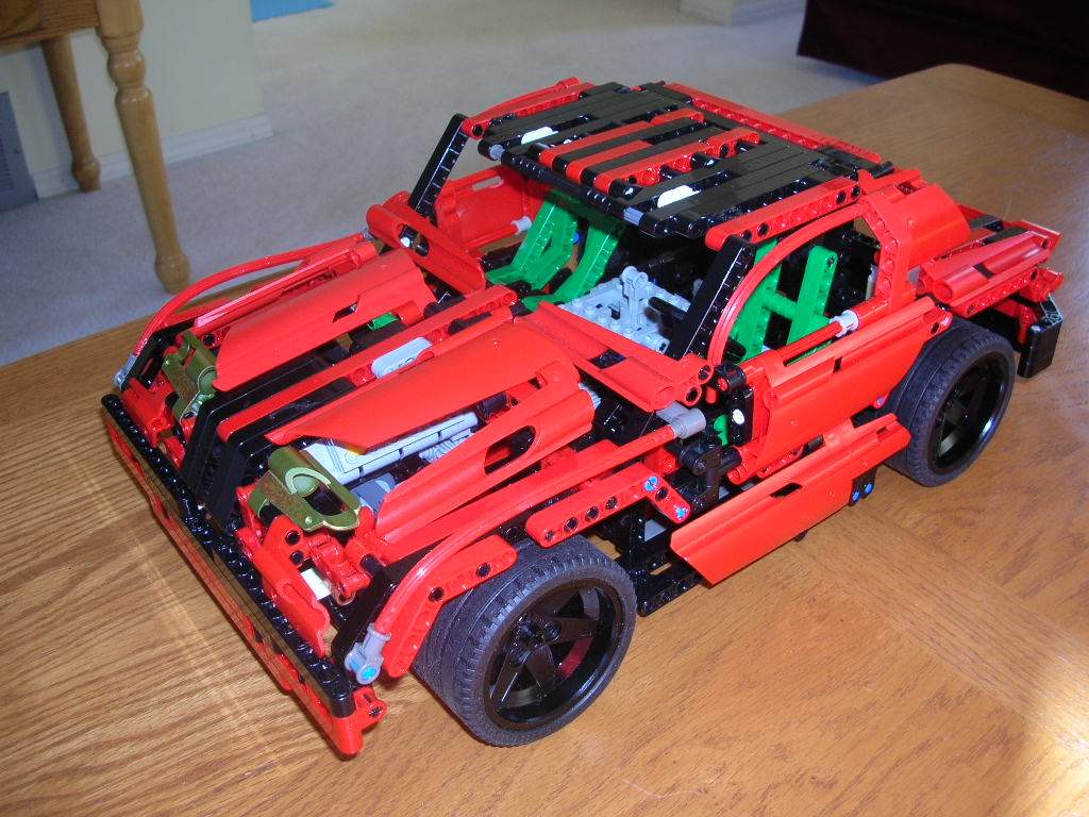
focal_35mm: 35
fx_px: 1101
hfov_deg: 52.6
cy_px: 408
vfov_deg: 40.7
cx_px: 544
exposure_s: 1/60.1
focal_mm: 5.8
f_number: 2.8
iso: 50
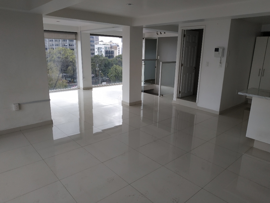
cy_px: 102
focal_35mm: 24
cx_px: 135
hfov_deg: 71.6
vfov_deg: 56.8
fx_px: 187
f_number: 1.9
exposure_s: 1/439
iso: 125
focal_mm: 3.94
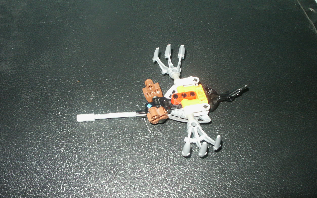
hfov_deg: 51.5
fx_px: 328
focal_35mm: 38
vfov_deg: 33.5
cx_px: 162
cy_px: 110
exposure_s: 1/45
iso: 200
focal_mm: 7.18
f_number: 6.7
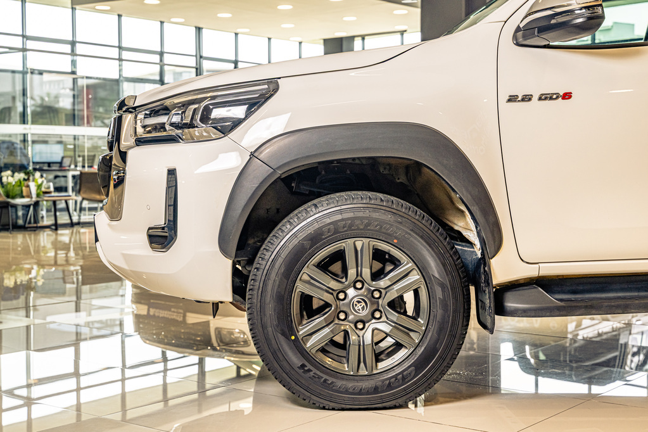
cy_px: 216
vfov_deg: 24.2
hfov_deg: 35.6
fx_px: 1008
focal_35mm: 56
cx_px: 324
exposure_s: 1/200
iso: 500
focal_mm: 56
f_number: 5.6
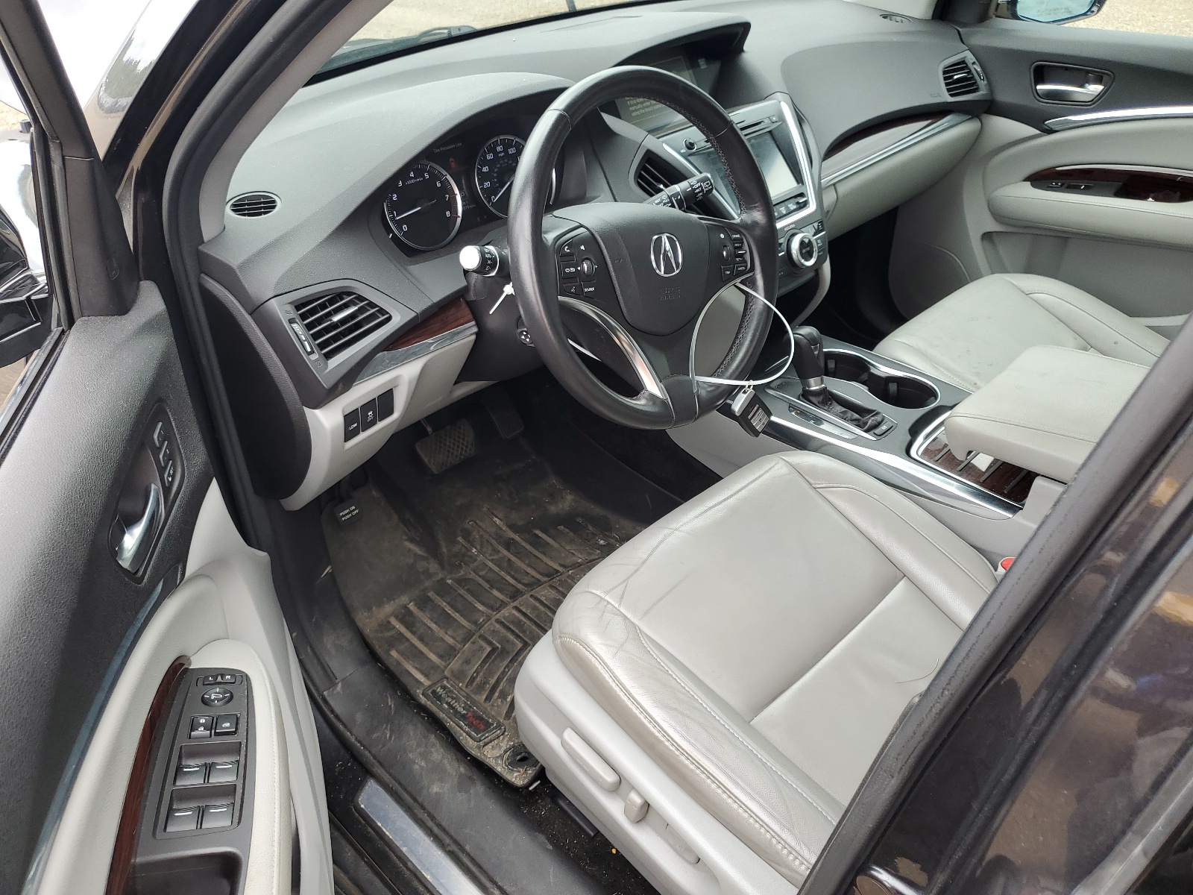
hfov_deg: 67.3
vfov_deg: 53.1
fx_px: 896
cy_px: 448
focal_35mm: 26
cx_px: 596
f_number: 1.5
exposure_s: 1/213
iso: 50
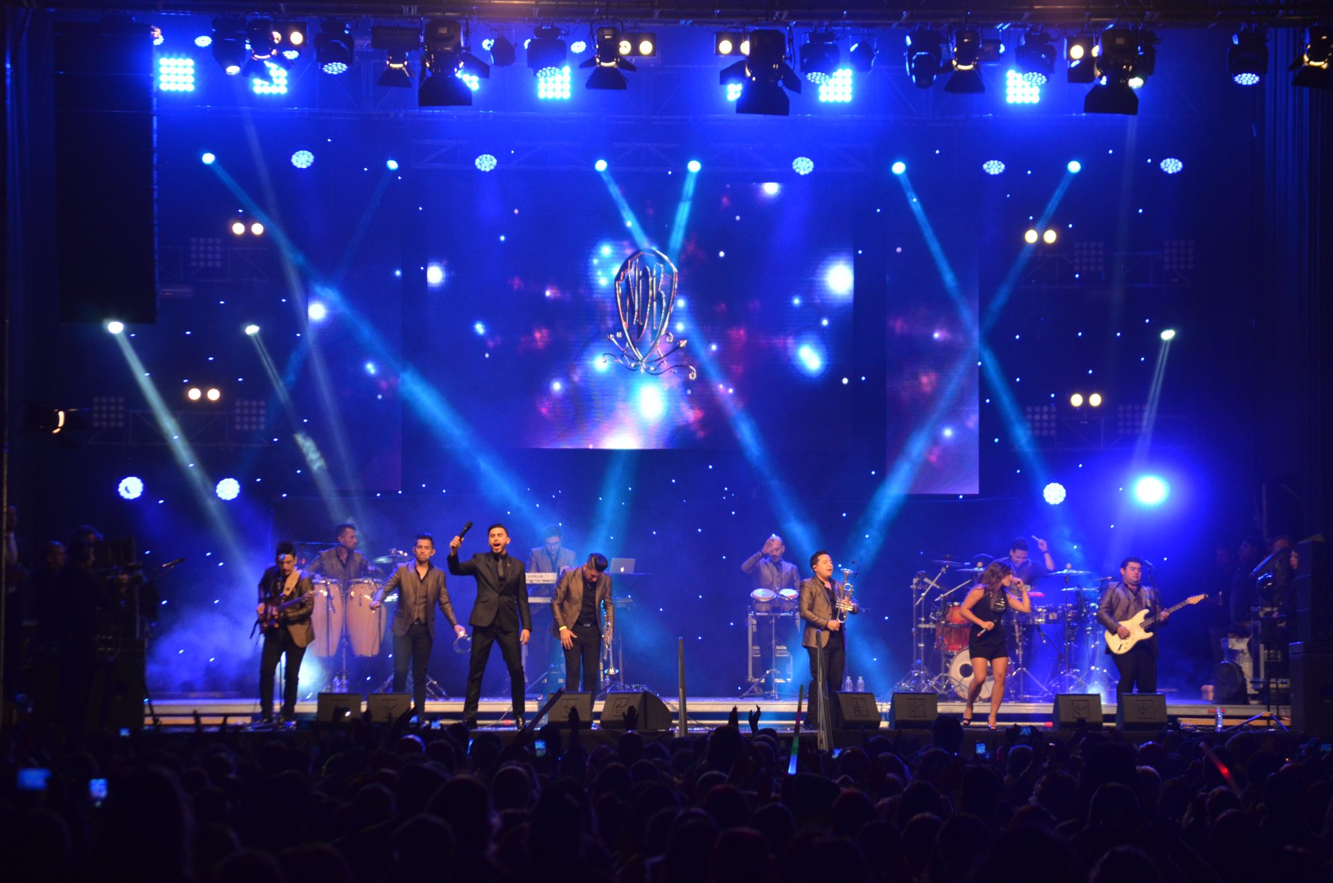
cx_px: 666
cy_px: 442
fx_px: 5542
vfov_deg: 9.1
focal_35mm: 150
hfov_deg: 13.7
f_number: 4.5
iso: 1000
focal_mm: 100
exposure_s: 1/200
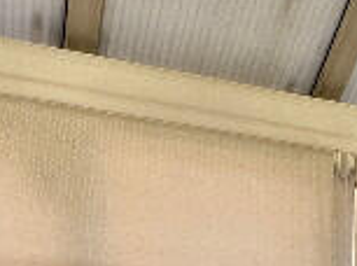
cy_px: 793
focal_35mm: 94
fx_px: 967
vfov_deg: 10.8
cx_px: 387
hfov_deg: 20.0
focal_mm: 2.22
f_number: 2.2
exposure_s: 1/198
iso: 40
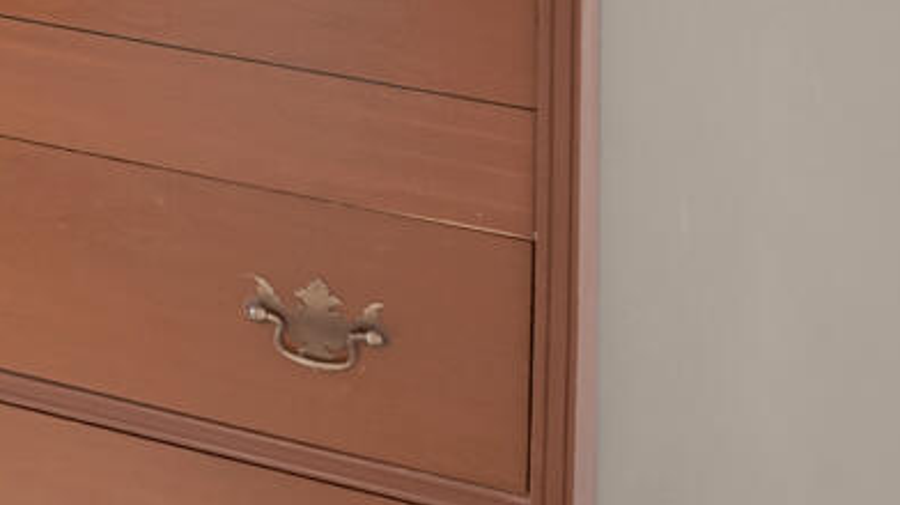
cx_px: -1265
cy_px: -848
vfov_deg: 9.6
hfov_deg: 13.9
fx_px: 2552
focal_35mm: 107
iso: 250
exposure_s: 1
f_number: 6.3
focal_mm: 16
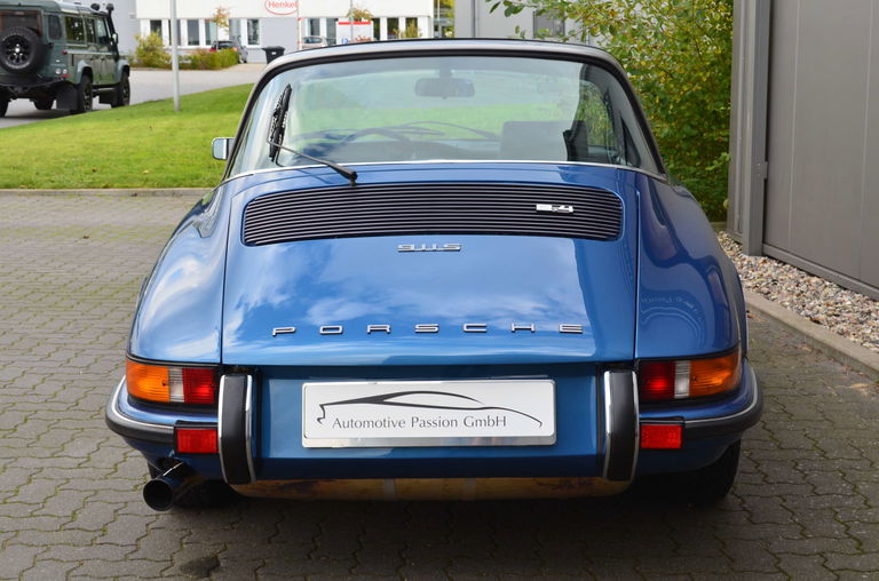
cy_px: 290
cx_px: 440
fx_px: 1315
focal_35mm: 54
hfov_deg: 37.0
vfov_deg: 24.9
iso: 400
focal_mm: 36
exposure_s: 1/50
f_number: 10
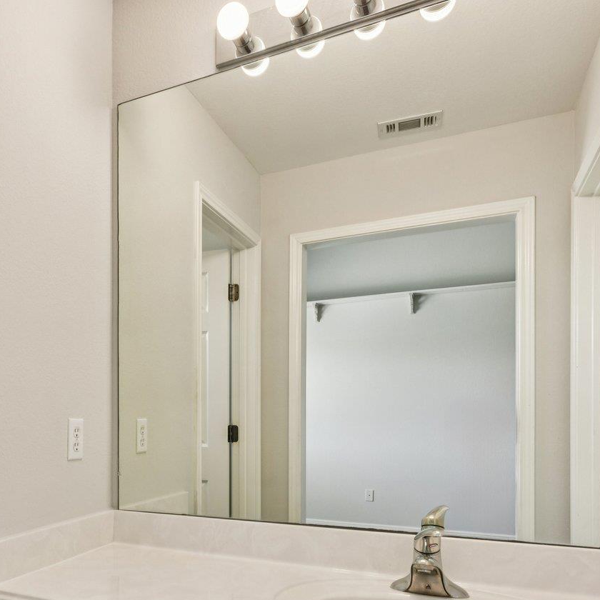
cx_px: 130
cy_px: 407
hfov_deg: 52.4
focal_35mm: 29
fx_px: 569
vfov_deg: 54.3
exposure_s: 1/15
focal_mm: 14
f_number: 8
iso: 125
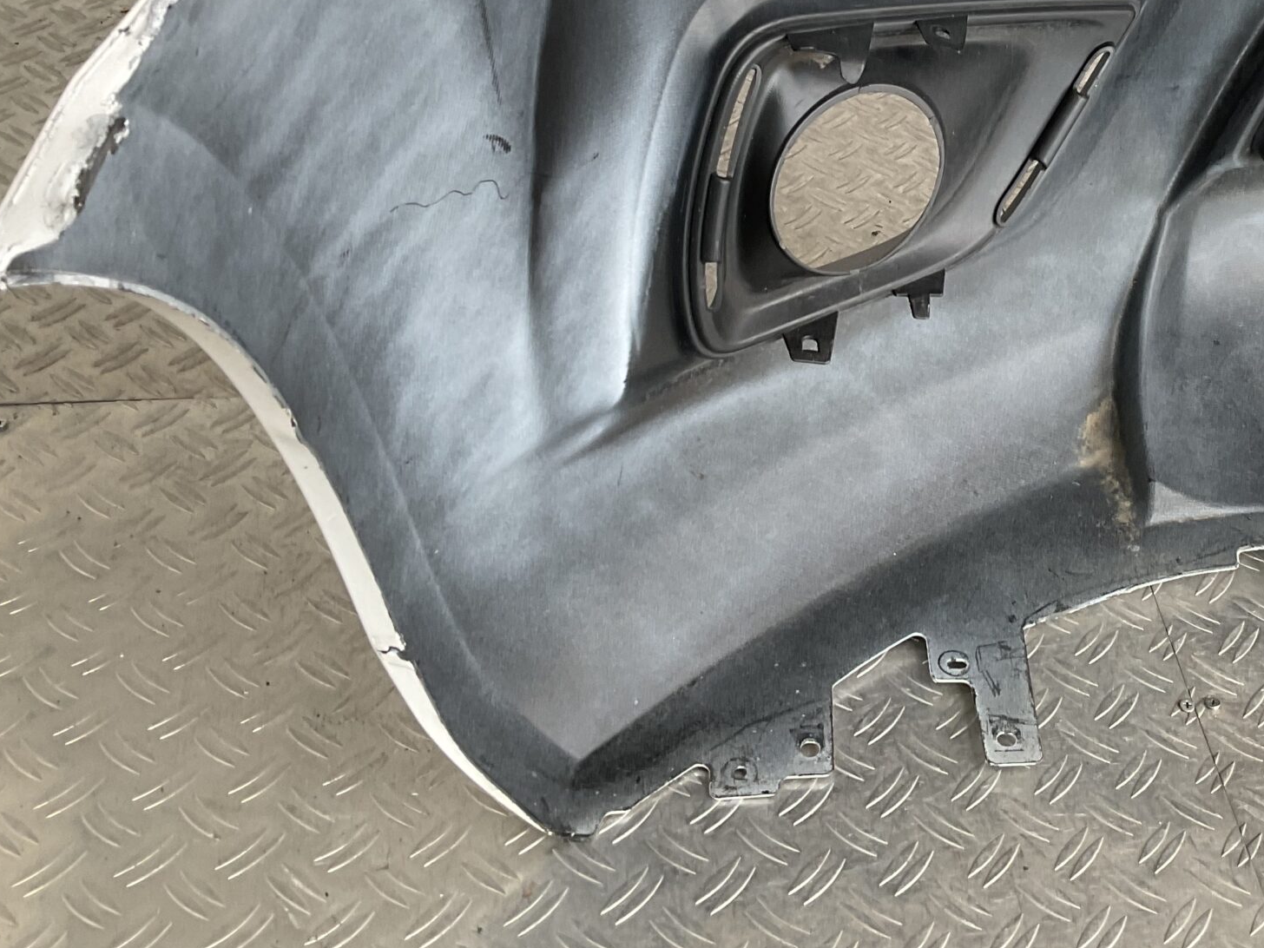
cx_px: 989
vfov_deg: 28.1
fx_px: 1862
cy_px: 215
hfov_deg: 36.4
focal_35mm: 51
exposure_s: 1/120
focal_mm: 3
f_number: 1.8
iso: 40
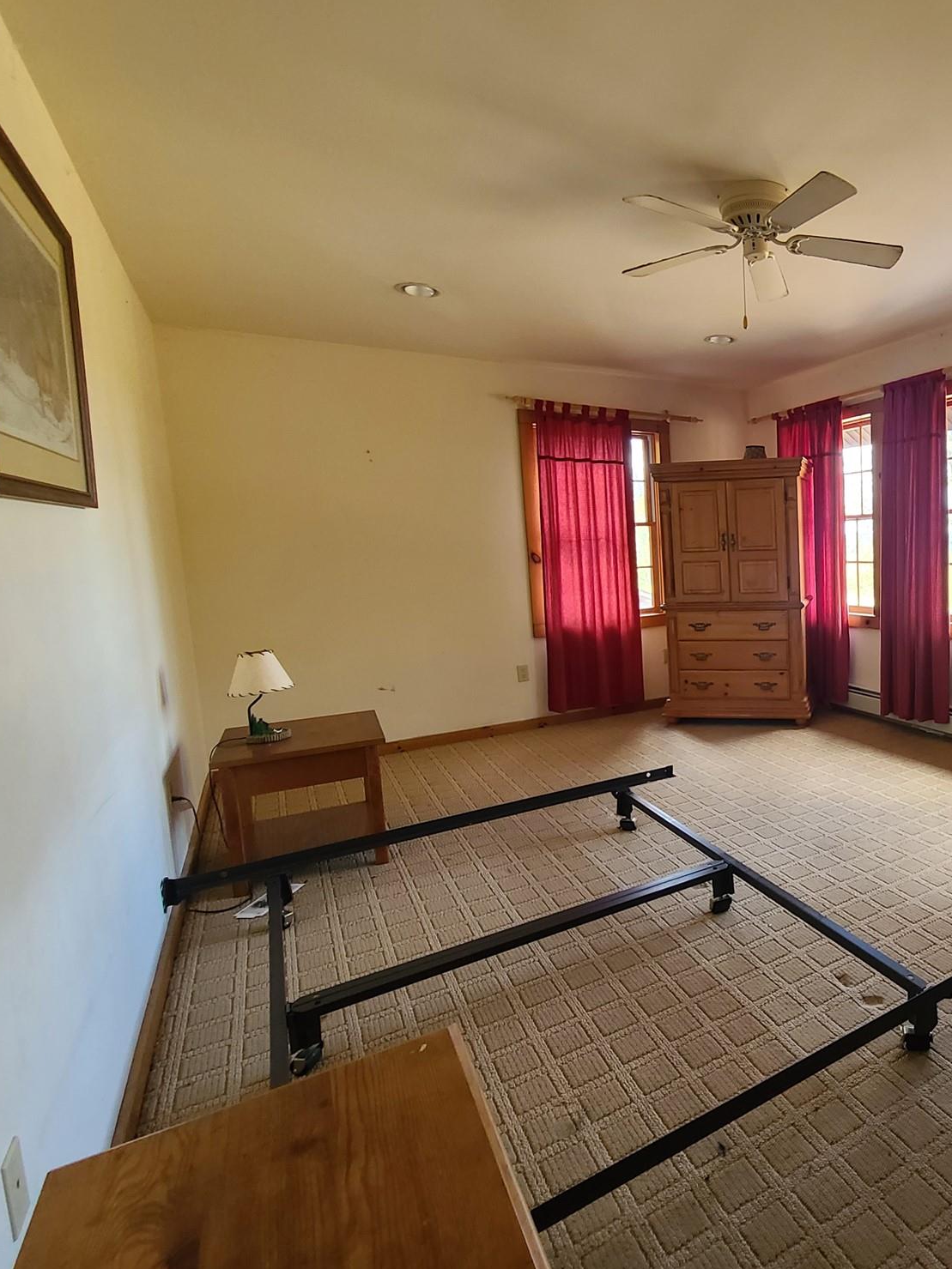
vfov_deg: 87.8
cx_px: 787
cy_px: 627
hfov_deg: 64.0
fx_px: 660
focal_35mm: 18
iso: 320
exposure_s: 1/60
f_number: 2.2
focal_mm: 2.2
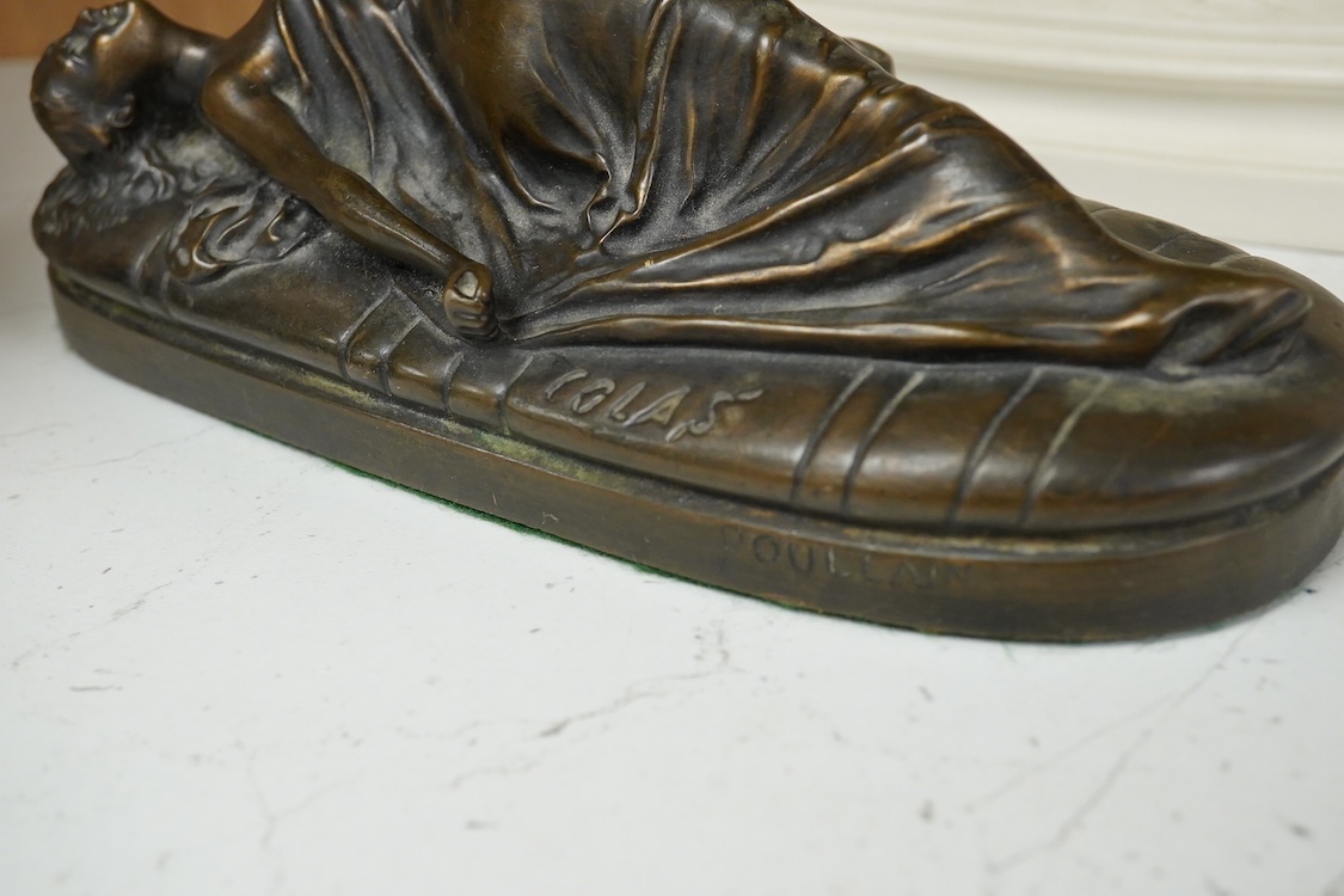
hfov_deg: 43.6
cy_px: 448
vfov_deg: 29.9
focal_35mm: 45
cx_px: 672
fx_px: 1680
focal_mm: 30
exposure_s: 1/160
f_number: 10
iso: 2500
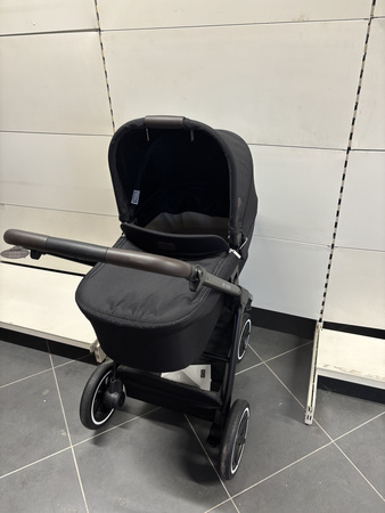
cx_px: 192
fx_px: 385
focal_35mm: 26
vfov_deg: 67.3
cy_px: 256
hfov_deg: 53.1
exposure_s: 1/50
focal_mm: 5.96
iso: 100
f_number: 1.6
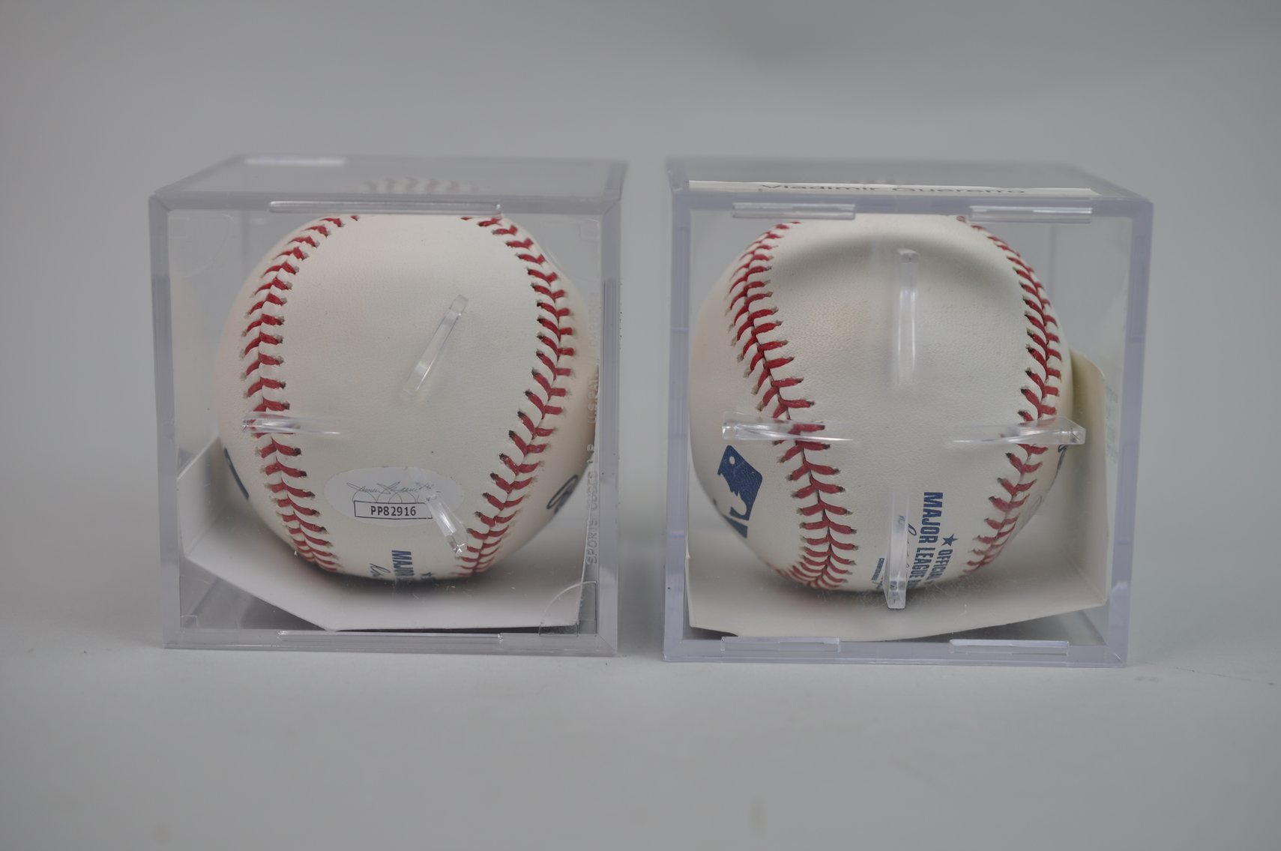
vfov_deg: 22.6
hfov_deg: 33.4
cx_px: 640
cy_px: 426
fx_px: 2132
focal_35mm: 60
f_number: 4.5
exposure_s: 1/80
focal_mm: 40
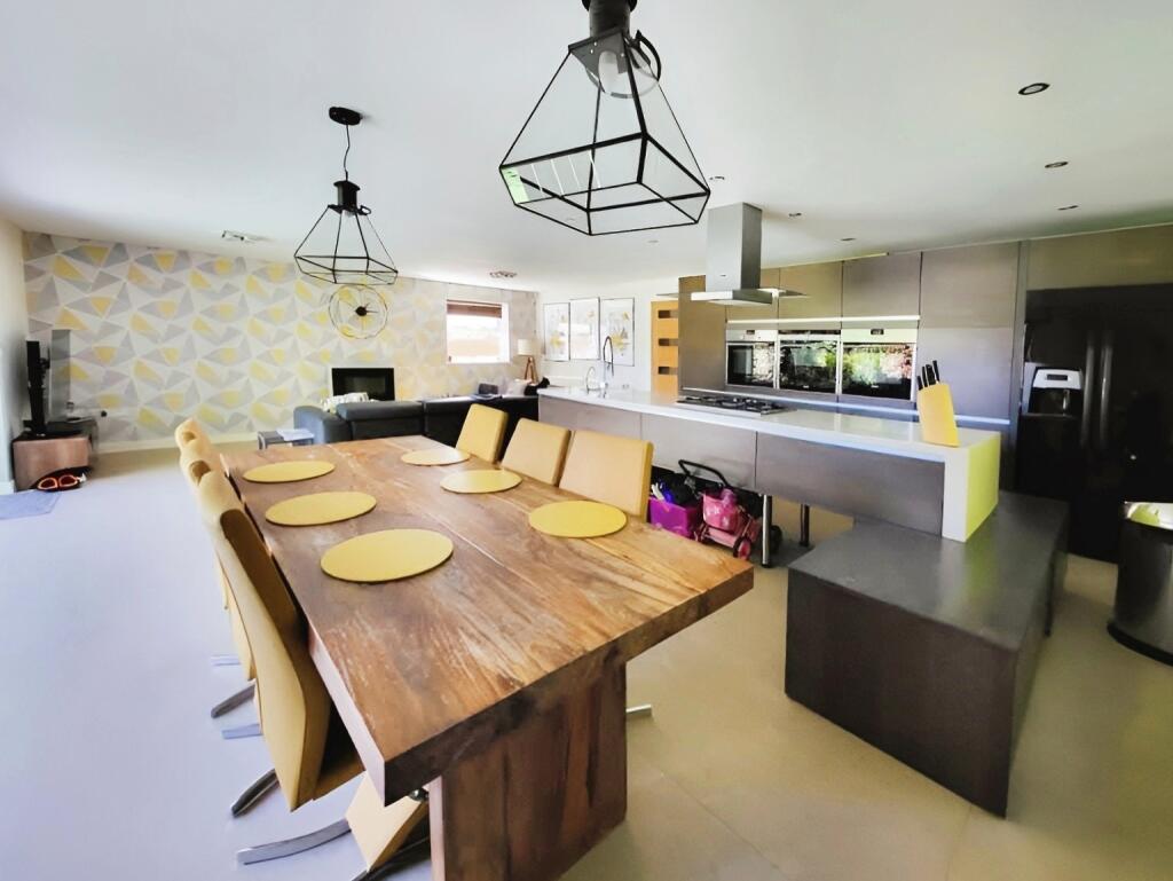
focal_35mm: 13
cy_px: 440
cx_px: 586
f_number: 2.2
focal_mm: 1.74
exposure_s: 1/50
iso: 80
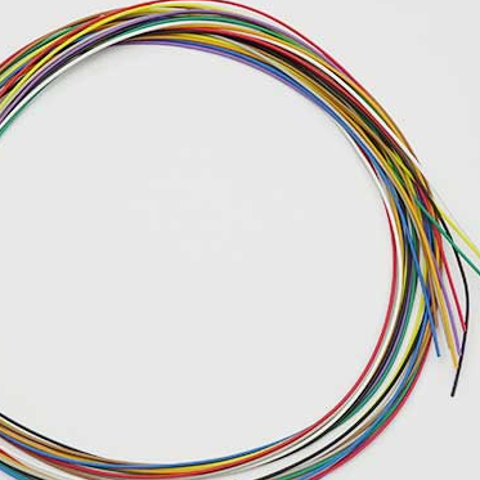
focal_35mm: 88
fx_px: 1381
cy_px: 261
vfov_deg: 19.7
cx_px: 170
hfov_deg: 19.7
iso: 80
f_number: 4.5
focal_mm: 9.87
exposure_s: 1/125
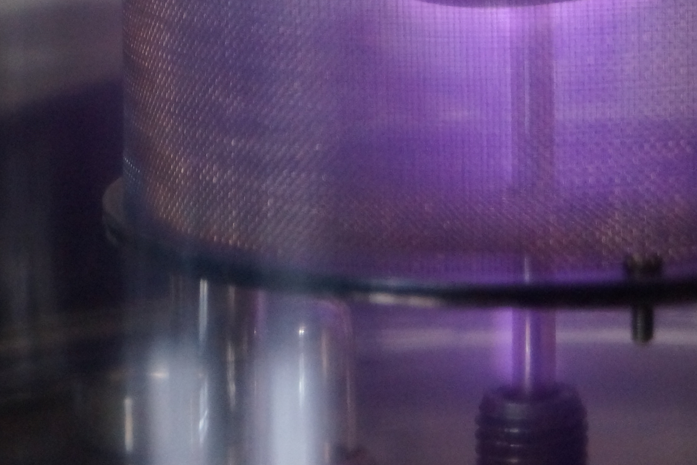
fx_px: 3545
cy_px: -23
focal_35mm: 183
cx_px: 416
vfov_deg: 7.5
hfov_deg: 11.2
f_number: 5.6
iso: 2000
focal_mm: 55
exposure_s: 1/100
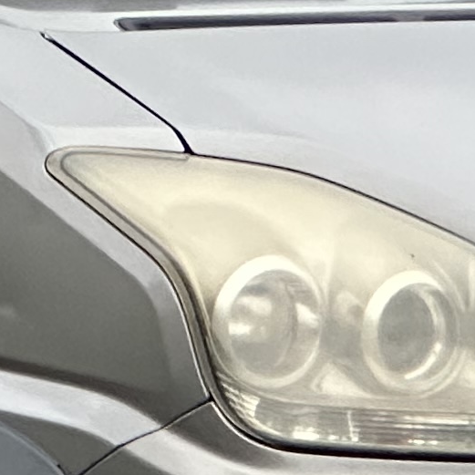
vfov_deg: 3.3
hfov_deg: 3.3
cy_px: 49
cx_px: 129
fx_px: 8181
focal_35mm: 527
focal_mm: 9
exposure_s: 1/60
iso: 250
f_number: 2.8
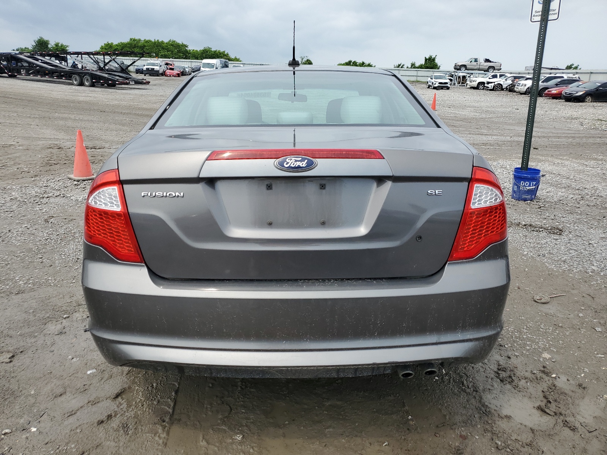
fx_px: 456
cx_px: 304
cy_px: 228
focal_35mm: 26
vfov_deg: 53.1
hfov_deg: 67.3
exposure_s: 1/2500
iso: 50
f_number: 1.5
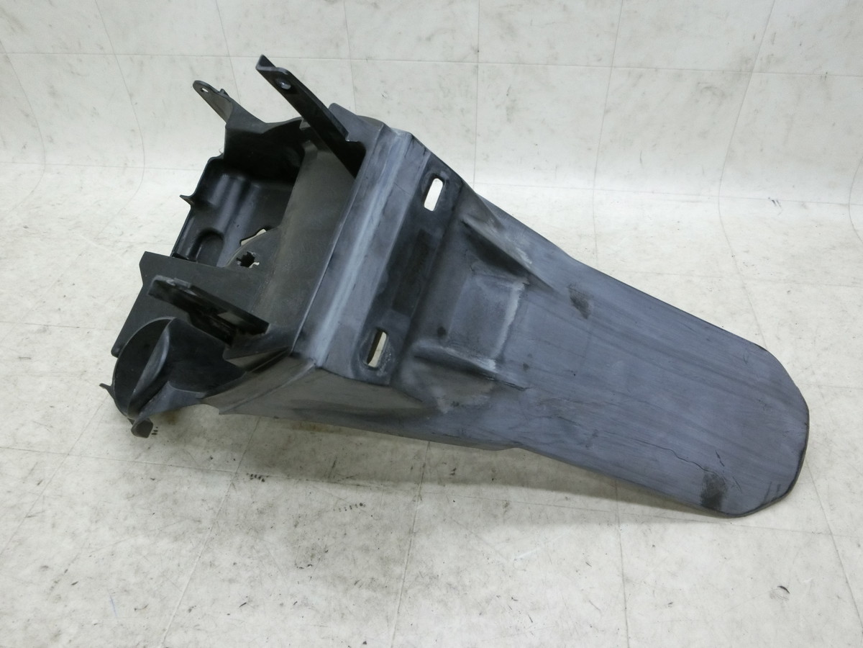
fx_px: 623
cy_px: 324
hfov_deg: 69.4
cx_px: 432
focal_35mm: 25
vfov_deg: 54.9
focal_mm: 4.5
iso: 400
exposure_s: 1/60
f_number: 3.5
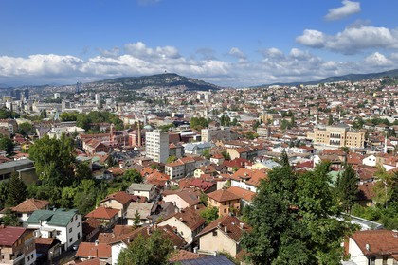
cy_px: 132
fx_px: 354
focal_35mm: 32
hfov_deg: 58.7
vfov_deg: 41.1
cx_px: 199
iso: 200
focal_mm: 32
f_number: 13
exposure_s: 1/250
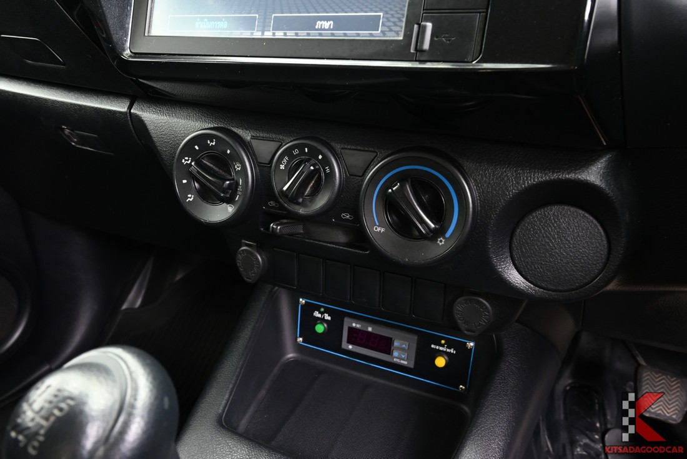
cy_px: 230
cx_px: 344
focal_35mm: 24
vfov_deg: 53.2
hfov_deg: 73.7
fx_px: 458
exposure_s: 1/10
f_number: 10
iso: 2000
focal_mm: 24
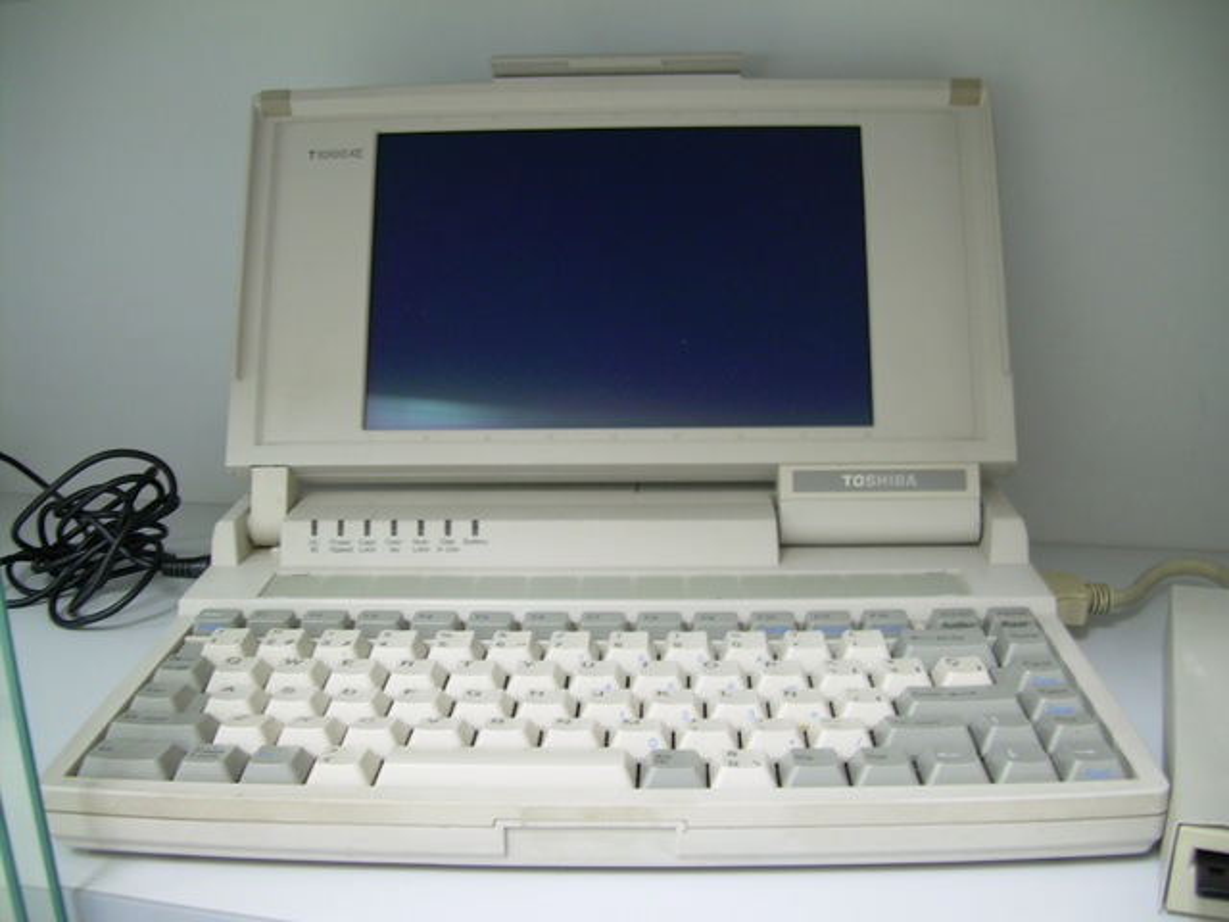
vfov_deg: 37.7
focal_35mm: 38
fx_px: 1349
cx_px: 614
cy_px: 461
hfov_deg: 49.0
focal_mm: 6.3
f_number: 2.8
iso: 50
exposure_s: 1/4.8
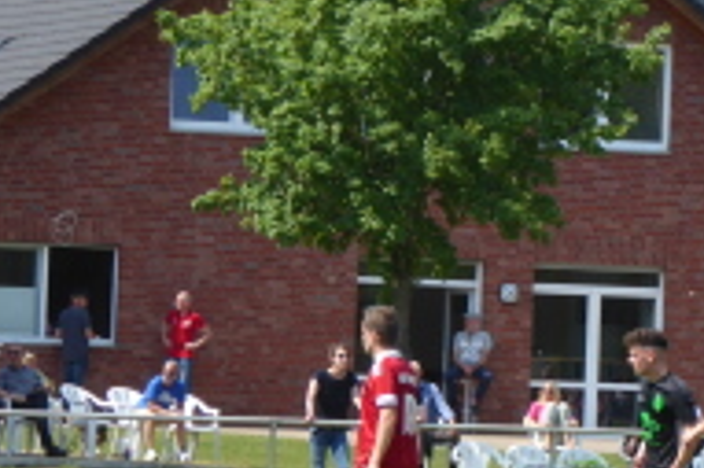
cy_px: 210
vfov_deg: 3.7
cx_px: 520
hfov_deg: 5.6
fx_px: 7229
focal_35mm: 370
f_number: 5.4
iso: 80
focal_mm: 27.1
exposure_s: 1/250
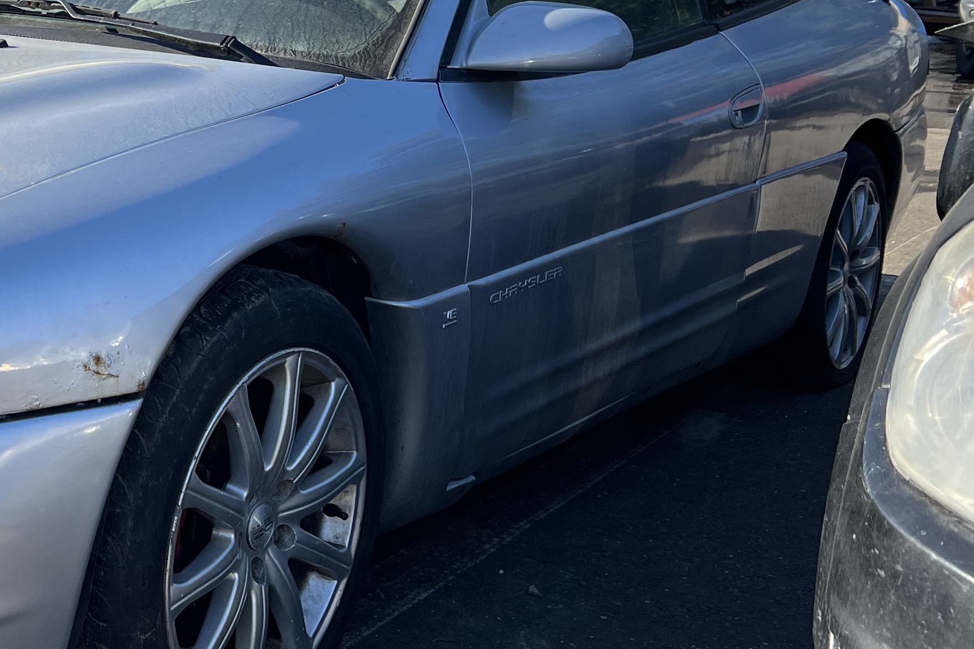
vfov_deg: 21.8
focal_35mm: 62
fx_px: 1677
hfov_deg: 30.0
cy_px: 181
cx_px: -18
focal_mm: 5.7
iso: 50
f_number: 1.5
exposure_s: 1/1972
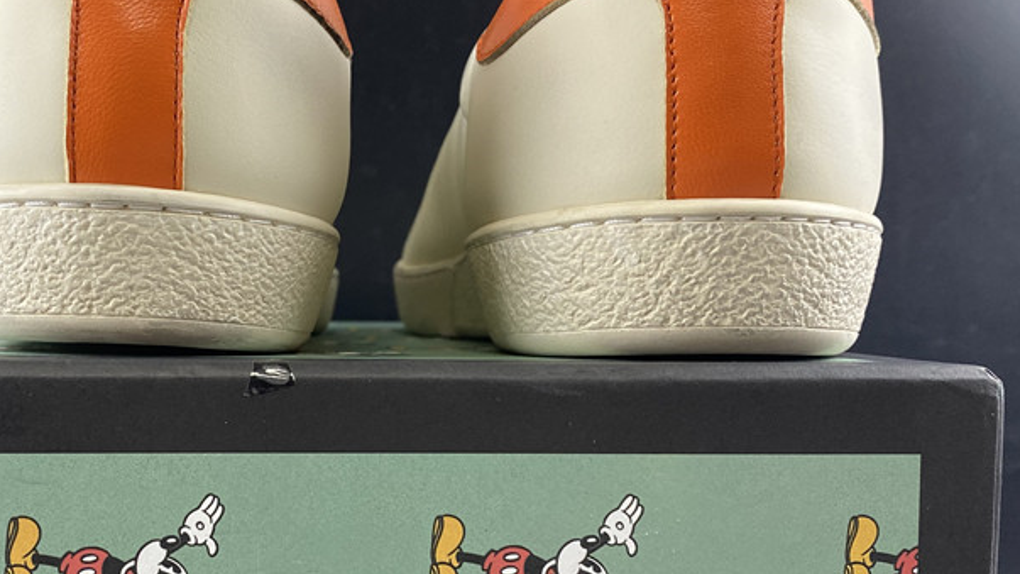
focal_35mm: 47
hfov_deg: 43.1
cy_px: 398
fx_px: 1271
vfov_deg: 25.2
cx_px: 340
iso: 100
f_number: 1.8
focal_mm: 4.25
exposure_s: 1/100
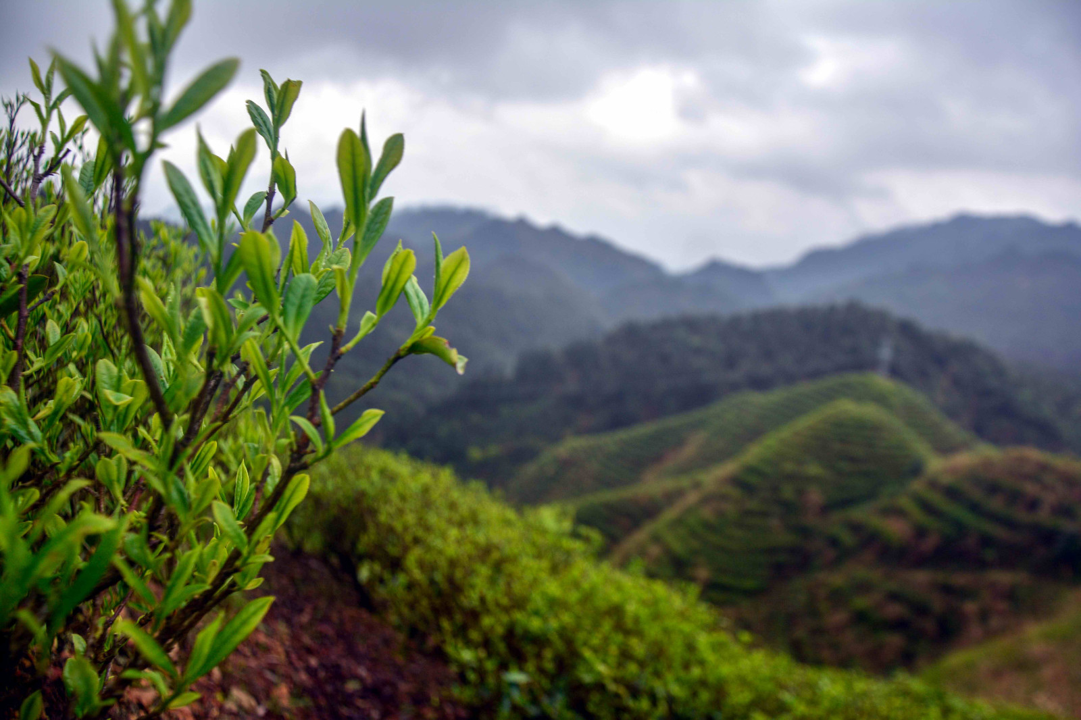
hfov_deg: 67.4
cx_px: 540
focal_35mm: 27
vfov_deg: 47.9
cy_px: 360
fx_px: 811
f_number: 3.5
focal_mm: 18
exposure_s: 1/250
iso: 100
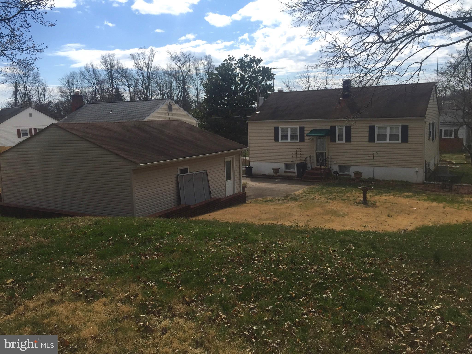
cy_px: 177
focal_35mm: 29
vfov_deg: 48.2
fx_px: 395
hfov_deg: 61.7
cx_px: 236
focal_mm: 4.15
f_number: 2.2
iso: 32
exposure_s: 1/3597
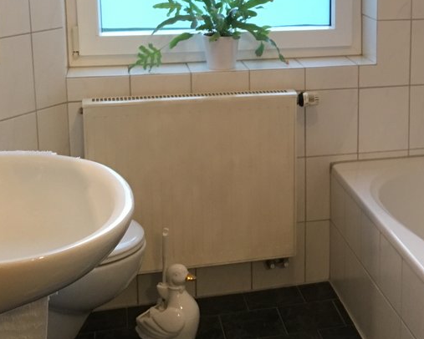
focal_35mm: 67
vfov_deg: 22.5
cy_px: 70
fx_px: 841
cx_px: 390
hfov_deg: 27.2
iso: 160
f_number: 2.2
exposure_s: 1/33
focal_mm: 4.15
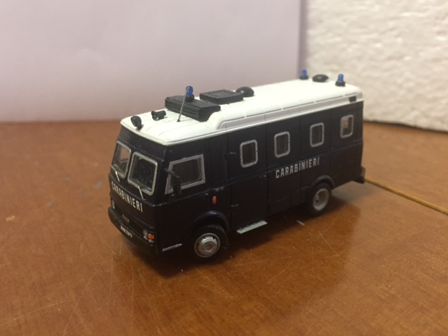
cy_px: 163
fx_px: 388
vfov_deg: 46.8
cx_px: 218
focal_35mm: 30
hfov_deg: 60.0
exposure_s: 1/20
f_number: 2.2
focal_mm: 4.15
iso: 250
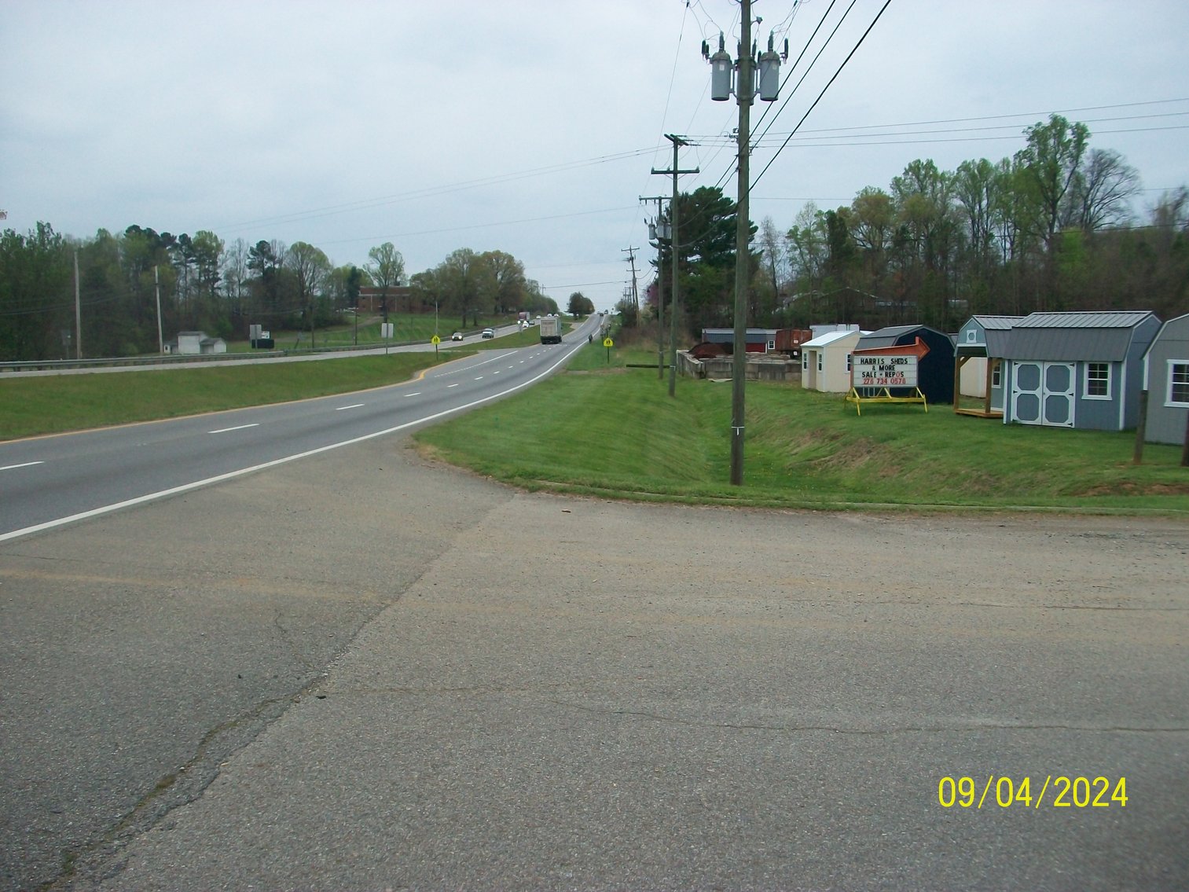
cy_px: 446
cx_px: 594
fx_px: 1168
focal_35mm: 34
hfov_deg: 54.0
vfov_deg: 41.8
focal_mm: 5.7
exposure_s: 1/640
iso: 80
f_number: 2.8
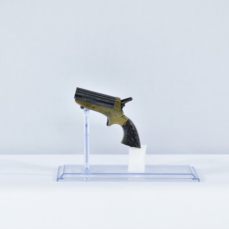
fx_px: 719
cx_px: 117
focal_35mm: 96
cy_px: 115
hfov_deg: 18.1
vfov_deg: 18.1
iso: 640
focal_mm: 50
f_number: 5.6
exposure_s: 1/20
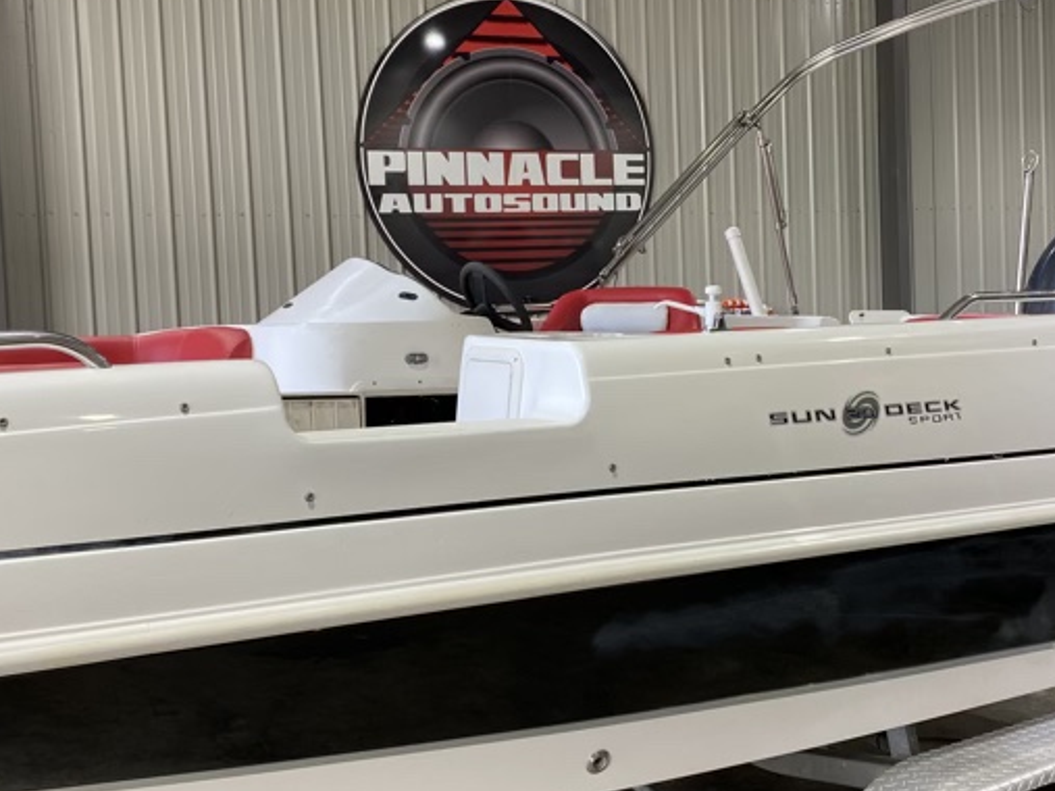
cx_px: 616
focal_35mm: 41
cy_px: 360
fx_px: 1249
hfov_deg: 45.6
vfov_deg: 35.1
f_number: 1.8
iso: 80
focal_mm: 4.25
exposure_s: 1/120
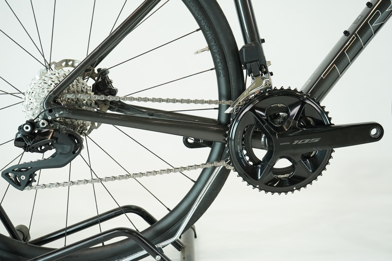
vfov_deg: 30.5
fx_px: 479
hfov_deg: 44.5
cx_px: 196
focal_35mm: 44
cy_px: 130
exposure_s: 1/200
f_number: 5.6
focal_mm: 44
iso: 1600
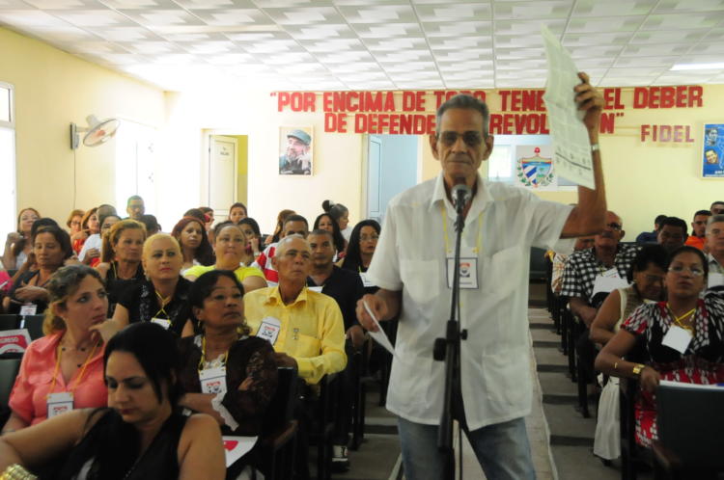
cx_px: 362
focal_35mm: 44
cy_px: 240
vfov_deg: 30.8
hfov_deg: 45.0
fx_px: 874
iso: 2500
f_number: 4
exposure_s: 1/60
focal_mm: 29
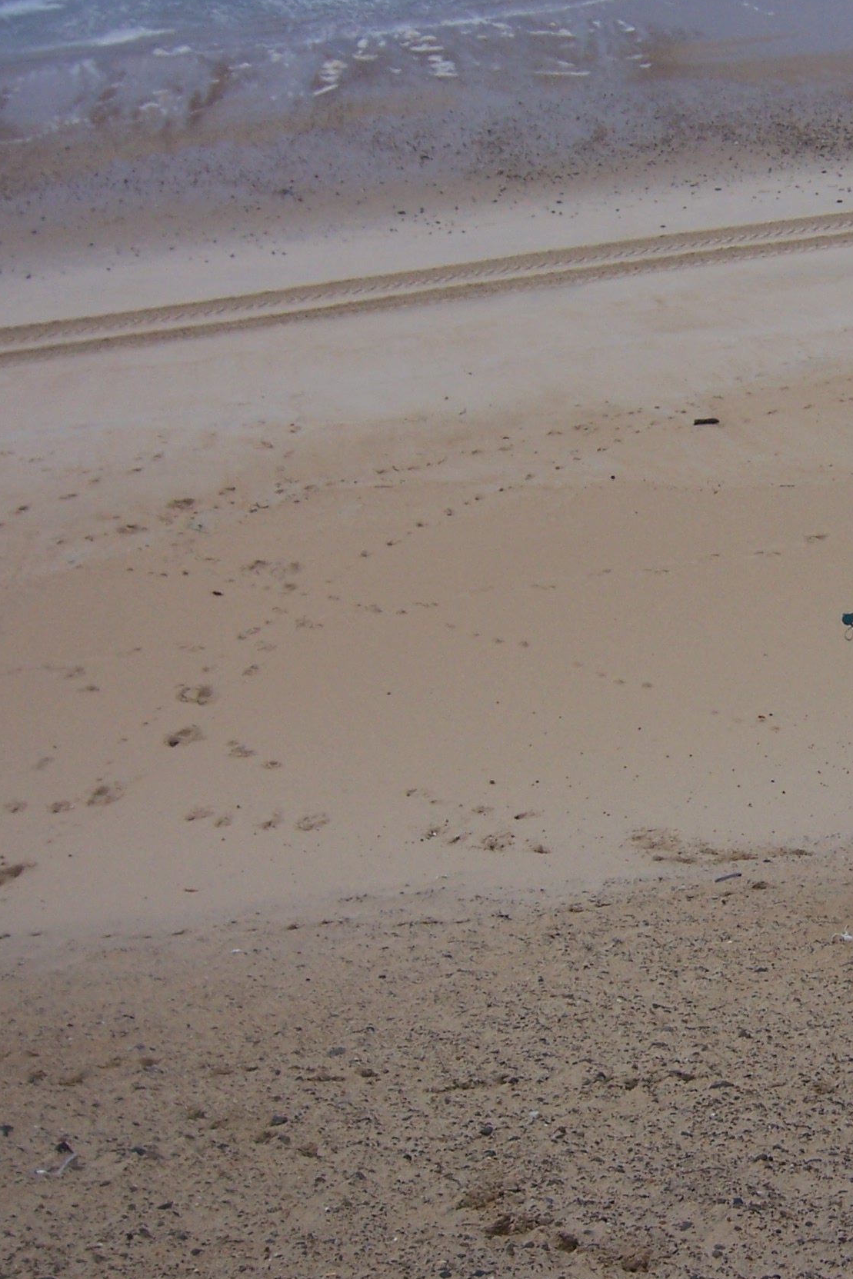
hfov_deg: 22.5
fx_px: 2061
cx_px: 841
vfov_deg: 34.5
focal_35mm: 58
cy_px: 616
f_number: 2.8
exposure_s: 1/250
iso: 80
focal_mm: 6.2
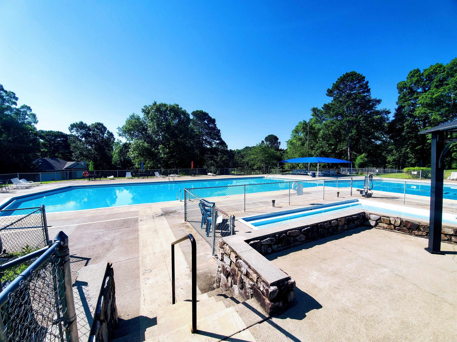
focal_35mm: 13
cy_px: 171
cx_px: 228
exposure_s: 1/1172
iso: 50
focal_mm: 1.8
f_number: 2.2
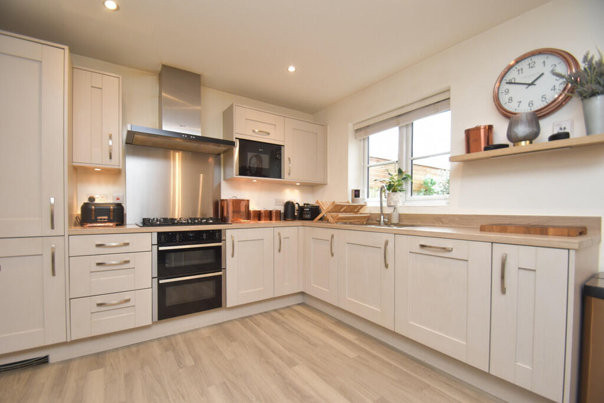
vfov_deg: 77.3
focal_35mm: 15
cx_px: 302
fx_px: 252
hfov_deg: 100.4
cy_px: 202
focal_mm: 10
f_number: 4
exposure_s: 1/60
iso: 560
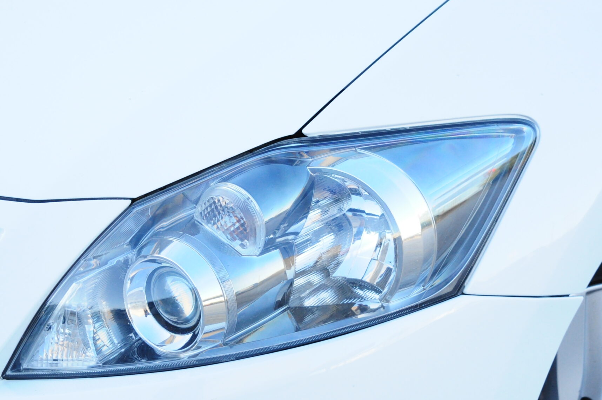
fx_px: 1570
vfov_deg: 14.5
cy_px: 261
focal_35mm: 94
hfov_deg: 21.7
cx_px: 258
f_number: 5.6
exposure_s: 1/320
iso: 1000
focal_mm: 42
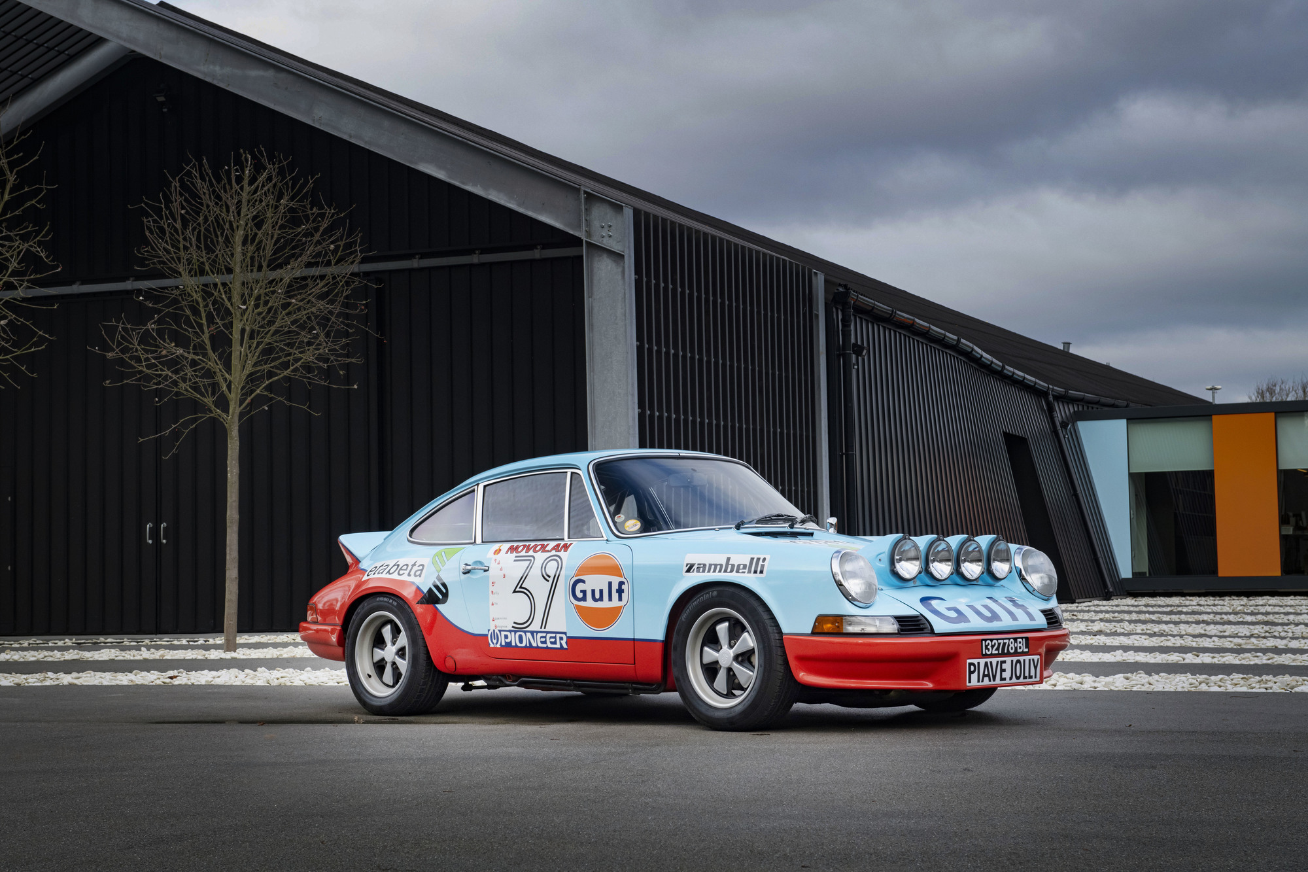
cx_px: 654
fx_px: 2252
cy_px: 436
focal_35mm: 62
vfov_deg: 21.9
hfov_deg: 32.4
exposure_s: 1/125
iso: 1000
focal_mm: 62
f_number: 7.1
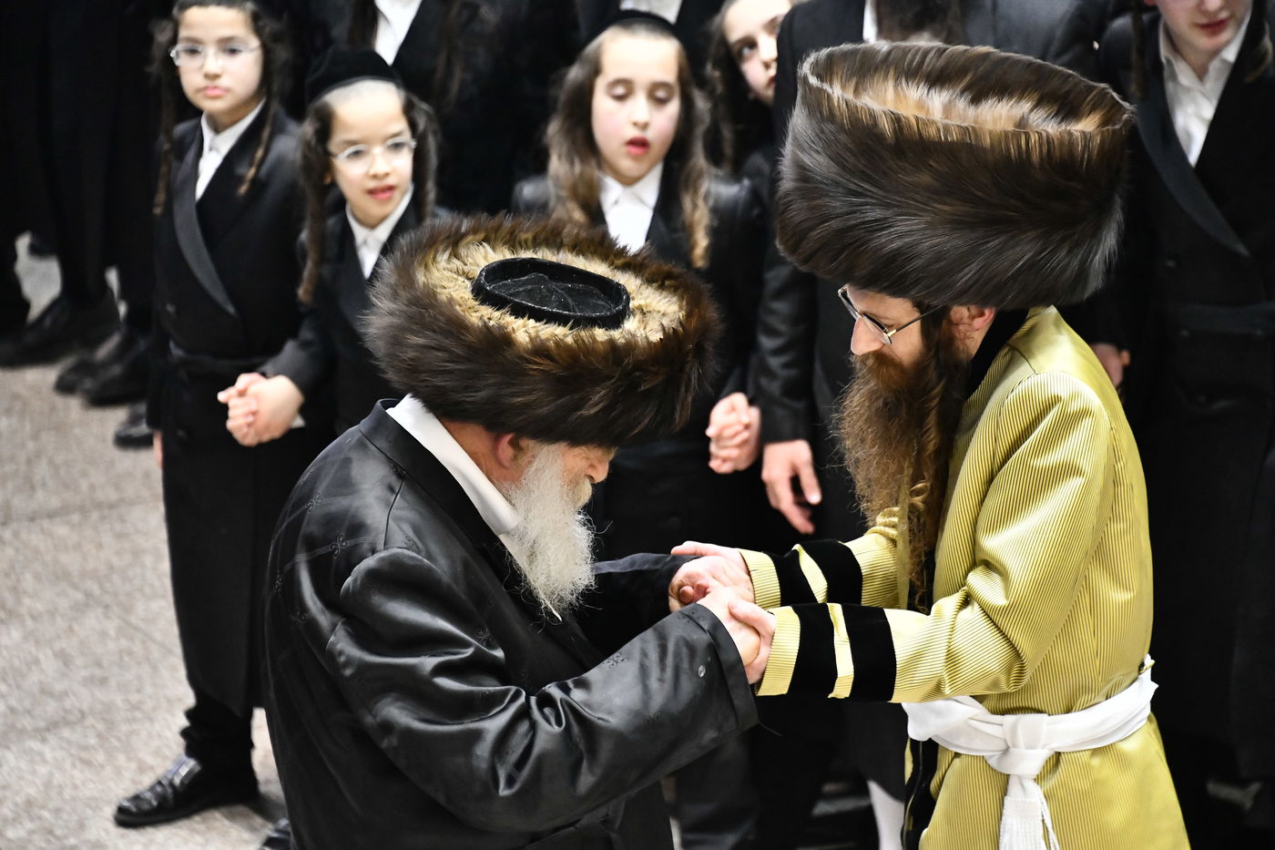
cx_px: 638
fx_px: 7082
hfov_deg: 10.3
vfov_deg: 6.9
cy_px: 425
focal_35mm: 200
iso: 4000
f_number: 5.6
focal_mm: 200
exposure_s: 1/200
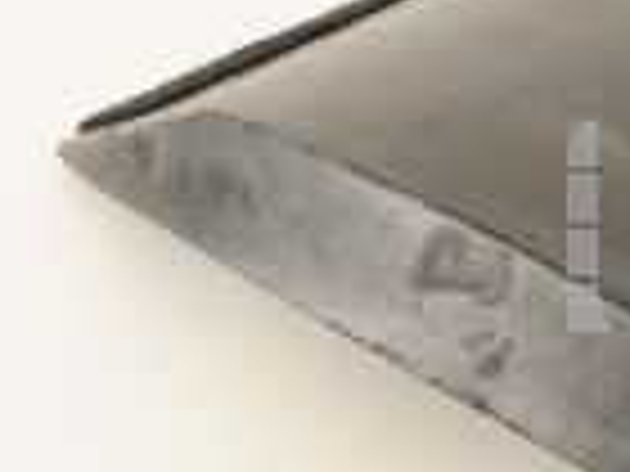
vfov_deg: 7.2
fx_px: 3749
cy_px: 227
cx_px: 1017
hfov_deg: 9.3
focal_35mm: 206
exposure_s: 1/160
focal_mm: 50
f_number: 13
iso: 1600
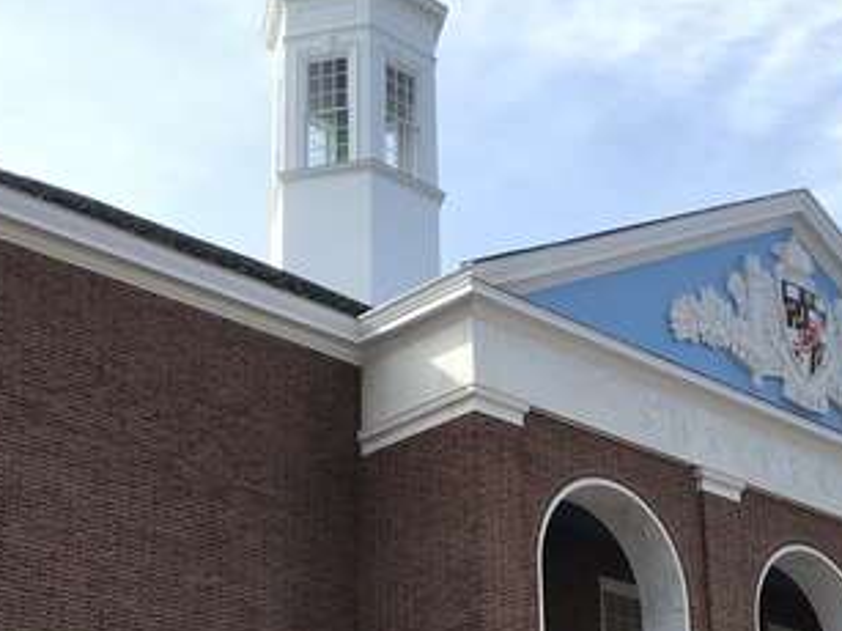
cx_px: 573
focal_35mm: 73
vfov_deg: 19.9
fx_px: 1775
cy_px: 529
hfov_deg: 26.5
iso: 20
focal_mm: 3.99
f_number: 1.8
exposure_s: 1/1259
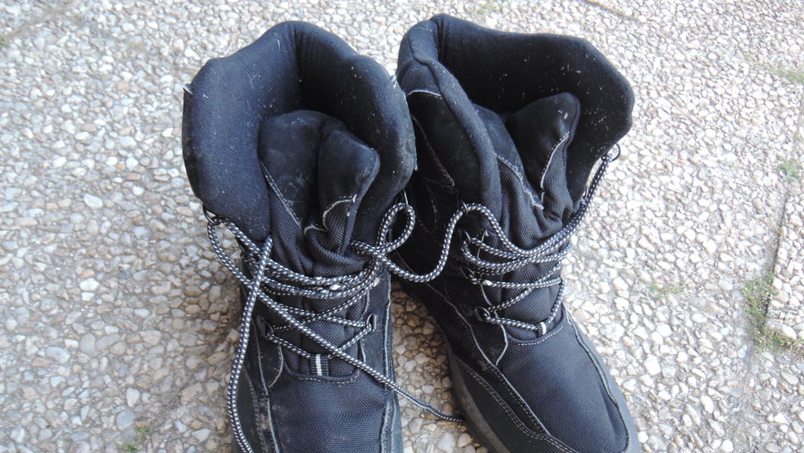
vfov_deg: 42.5
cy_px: 293
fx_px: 576
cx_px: 405
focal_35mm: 27
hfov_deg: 69.8
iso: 400
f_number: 2.8
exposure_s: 1/15
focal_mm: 5.1
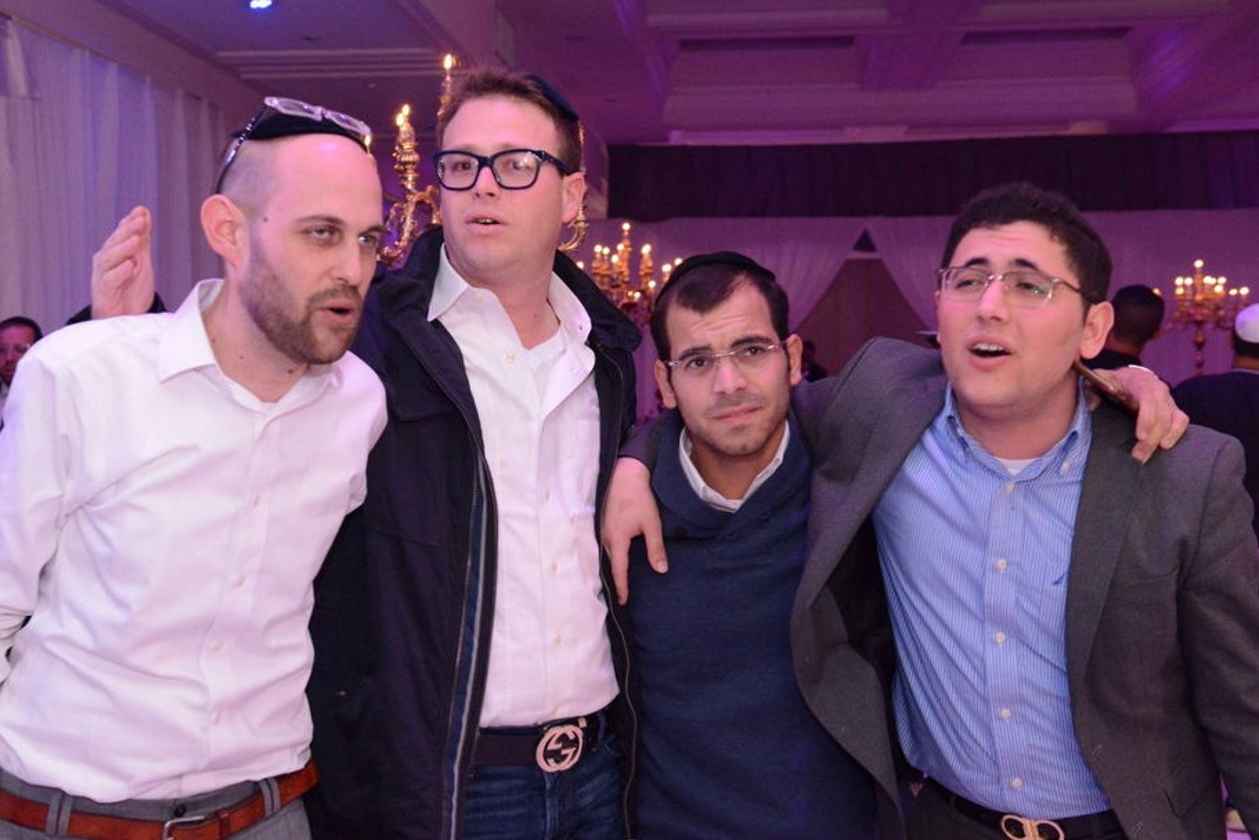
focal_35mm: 54
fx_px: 1889
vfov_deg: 25.1
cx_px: 558
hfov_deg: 36.8
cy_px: 442
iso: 6400
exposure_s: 1/100
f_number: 6.3
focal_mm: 48
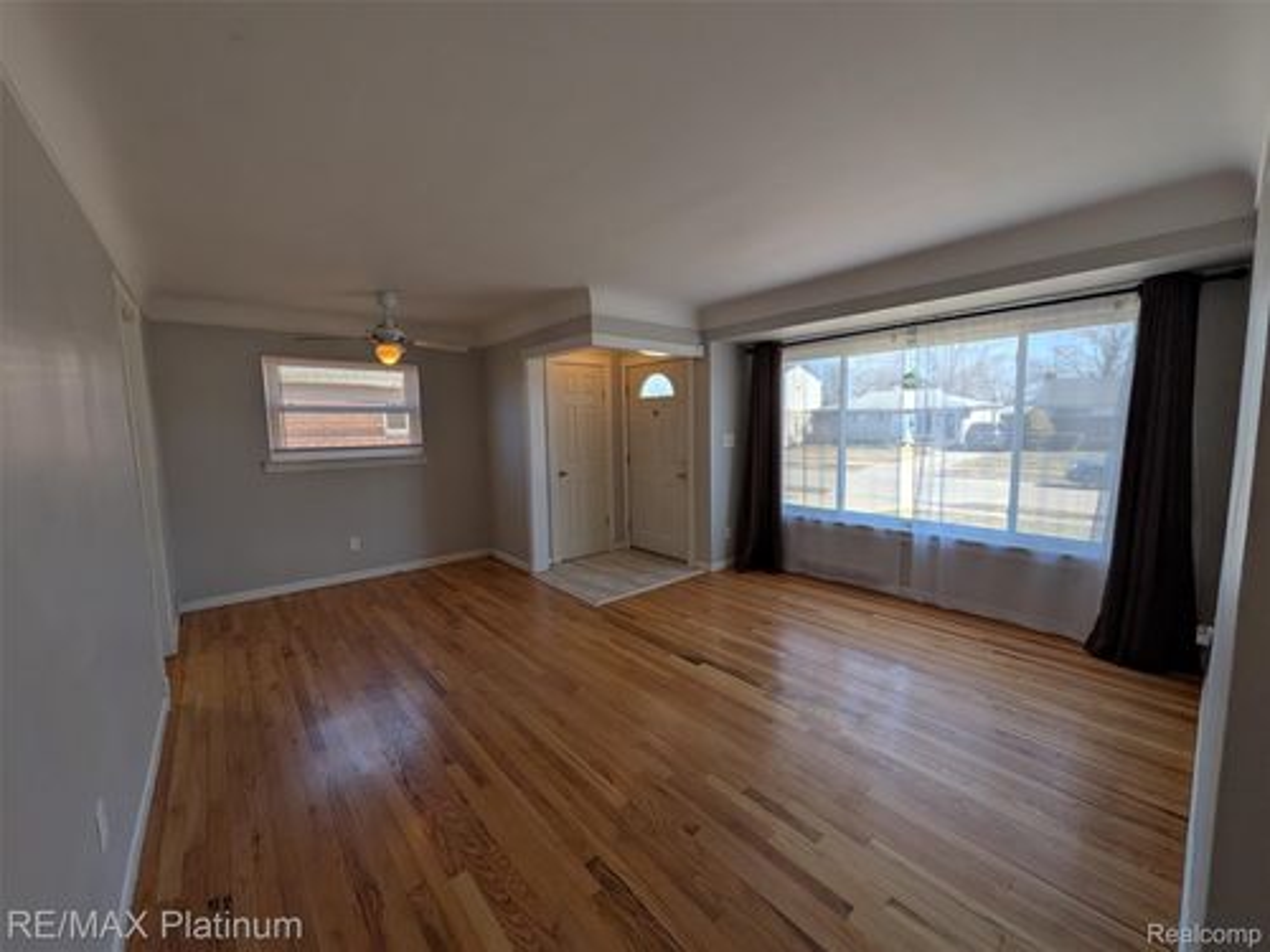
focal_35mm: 12
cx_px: 635
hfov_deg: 110.5
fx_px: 440
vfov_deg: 94.5
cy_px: 476
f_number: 1.7
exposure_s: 1/992
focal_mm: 2.02
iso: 66
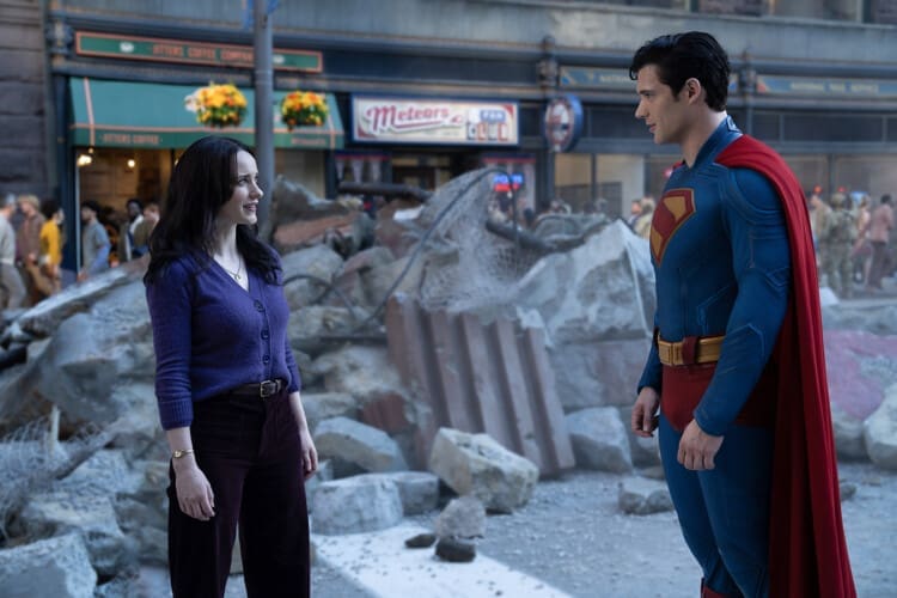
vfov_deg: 29.2
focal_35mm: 46
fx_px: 1146
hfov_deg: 42.7
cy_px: 299
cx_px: 448
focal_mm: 46
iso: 400
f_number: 4
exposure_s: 1/160
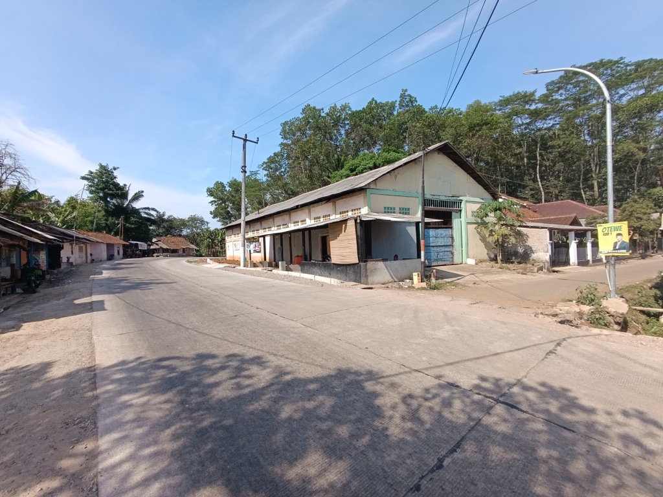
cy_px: 248
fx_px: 306
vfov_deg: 78.1
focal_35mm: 16
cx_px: 332
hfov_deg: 94.5
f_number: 2.2
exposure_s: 1/697
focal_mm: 1.65
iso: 50
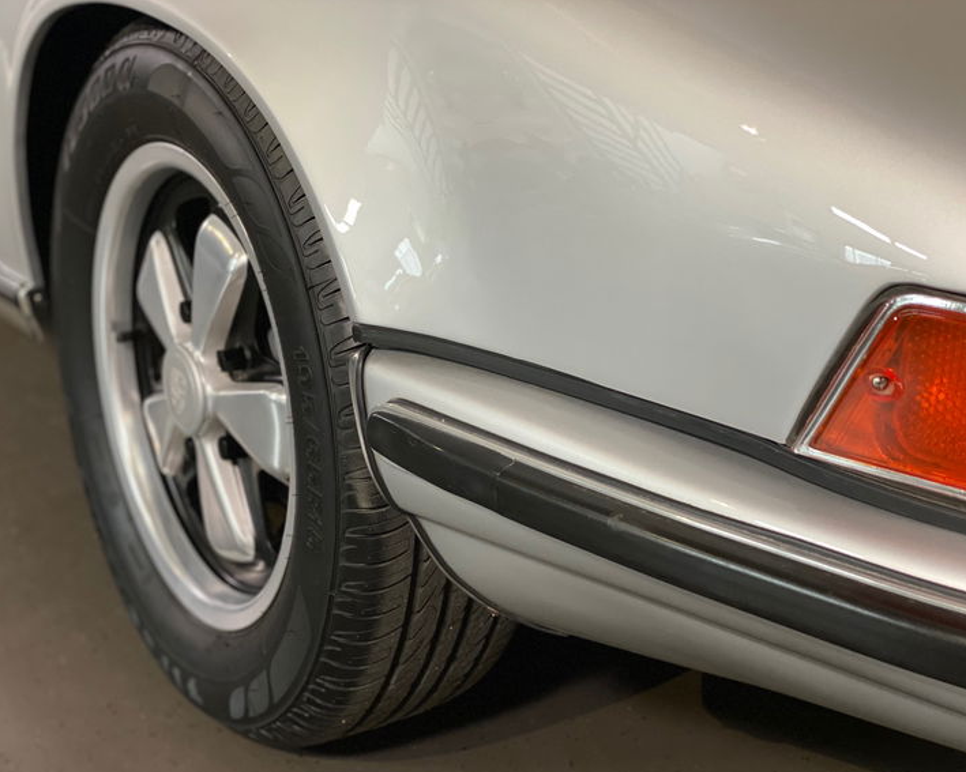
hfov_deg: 34.2
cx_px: 477
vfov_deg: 27.6
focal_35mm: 55
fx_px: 1572
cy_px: 389
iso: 250
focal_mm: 6
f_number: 2
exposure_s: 1/40
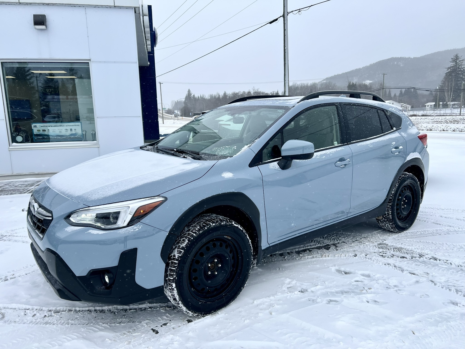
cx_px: 232
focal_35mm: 26
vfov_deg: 53.1
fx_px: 349
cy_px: 174
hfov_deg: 67.3
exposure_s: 1/2123
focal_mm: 5.7
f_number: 1.5
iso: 50
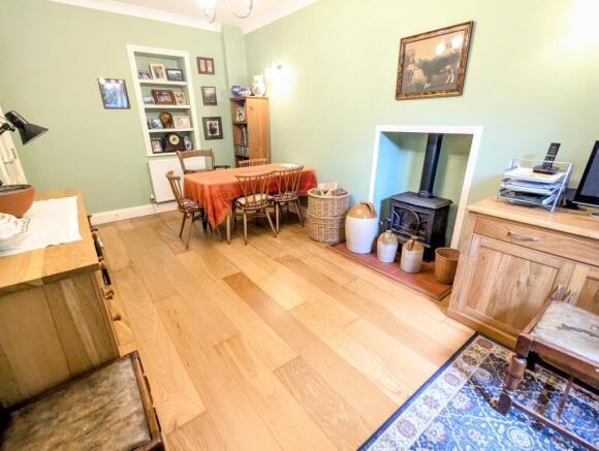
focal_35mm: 16
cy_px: 226
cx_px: 300
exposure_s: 1/25
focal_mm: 2.35
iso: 661
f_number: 2.2
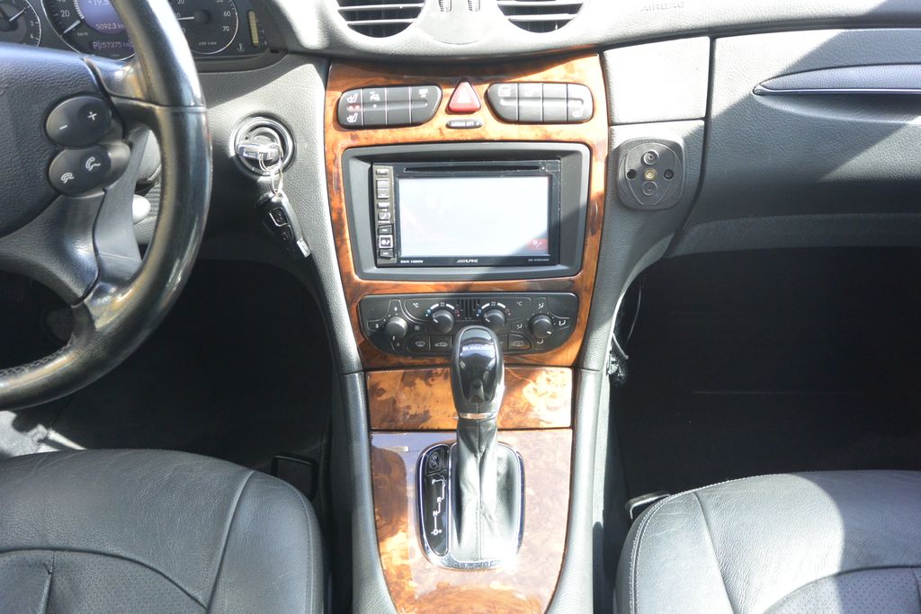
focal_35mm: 29
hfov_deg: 63.7
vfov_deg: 45.0
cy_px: 307
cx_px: 460
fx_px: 742
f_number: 3.5
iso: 400
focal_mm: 11
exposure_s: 1/100
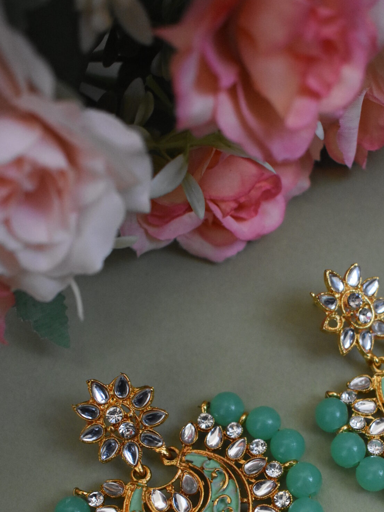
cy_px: 409
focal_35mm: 55
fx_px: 813
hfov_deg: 26.2
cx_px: 293
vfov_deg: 33.9
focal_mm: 22
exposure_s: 1/500
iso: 2500
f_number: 3.8
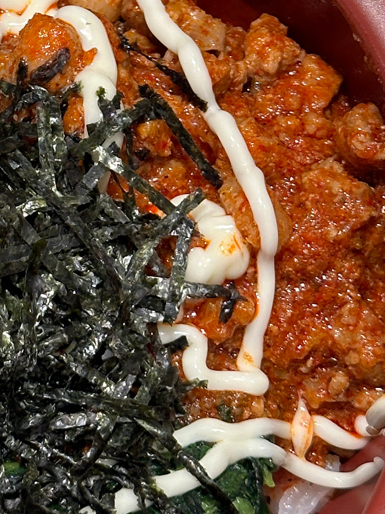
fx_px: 2181
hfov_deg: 9.9
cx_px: -140
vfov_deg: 13.3
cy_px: 18
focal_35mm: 147
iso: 80
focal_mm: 6.86
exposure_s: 1/100
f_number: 1.78
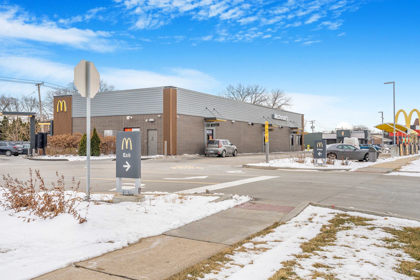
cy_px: 140
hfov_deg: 54.4
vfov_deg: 37.9
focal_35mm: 35
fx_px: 408
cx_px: 210
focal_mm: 35
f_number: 9
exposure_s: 1/320
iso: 640
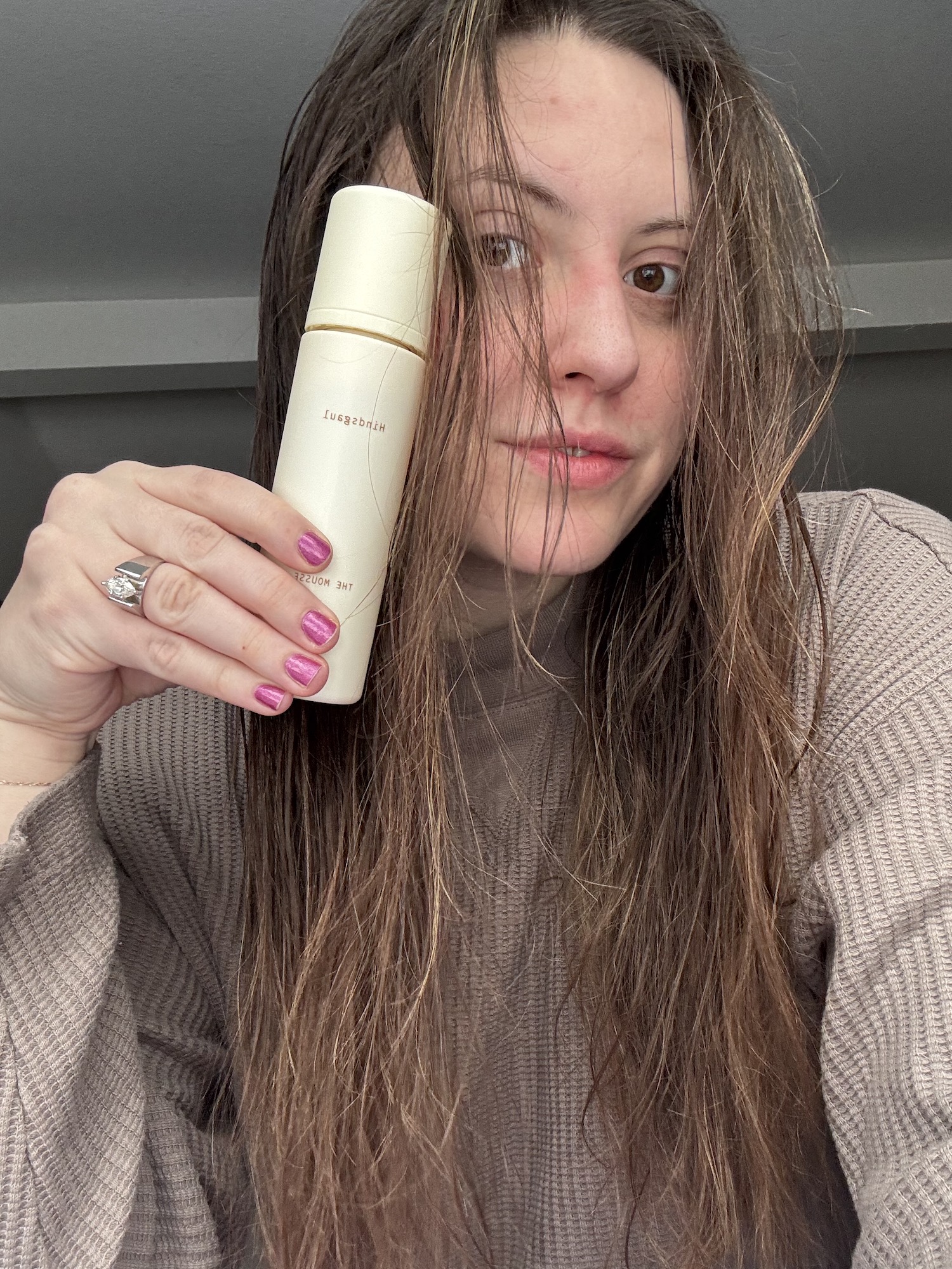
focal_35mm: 30
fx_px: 1100
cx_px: 476
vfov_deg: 60.0
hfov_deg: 46.8
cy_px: 634
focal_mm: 2.69
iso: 80
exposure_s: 1/64
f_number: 1.9
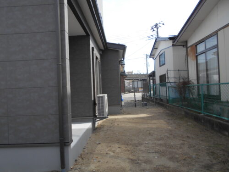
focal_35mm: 26
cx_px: 114
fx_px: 172
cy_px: 86
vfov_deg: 53.1
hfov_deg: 67.3
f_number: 3.2
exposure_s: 1/500
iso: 80
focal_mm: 4.6
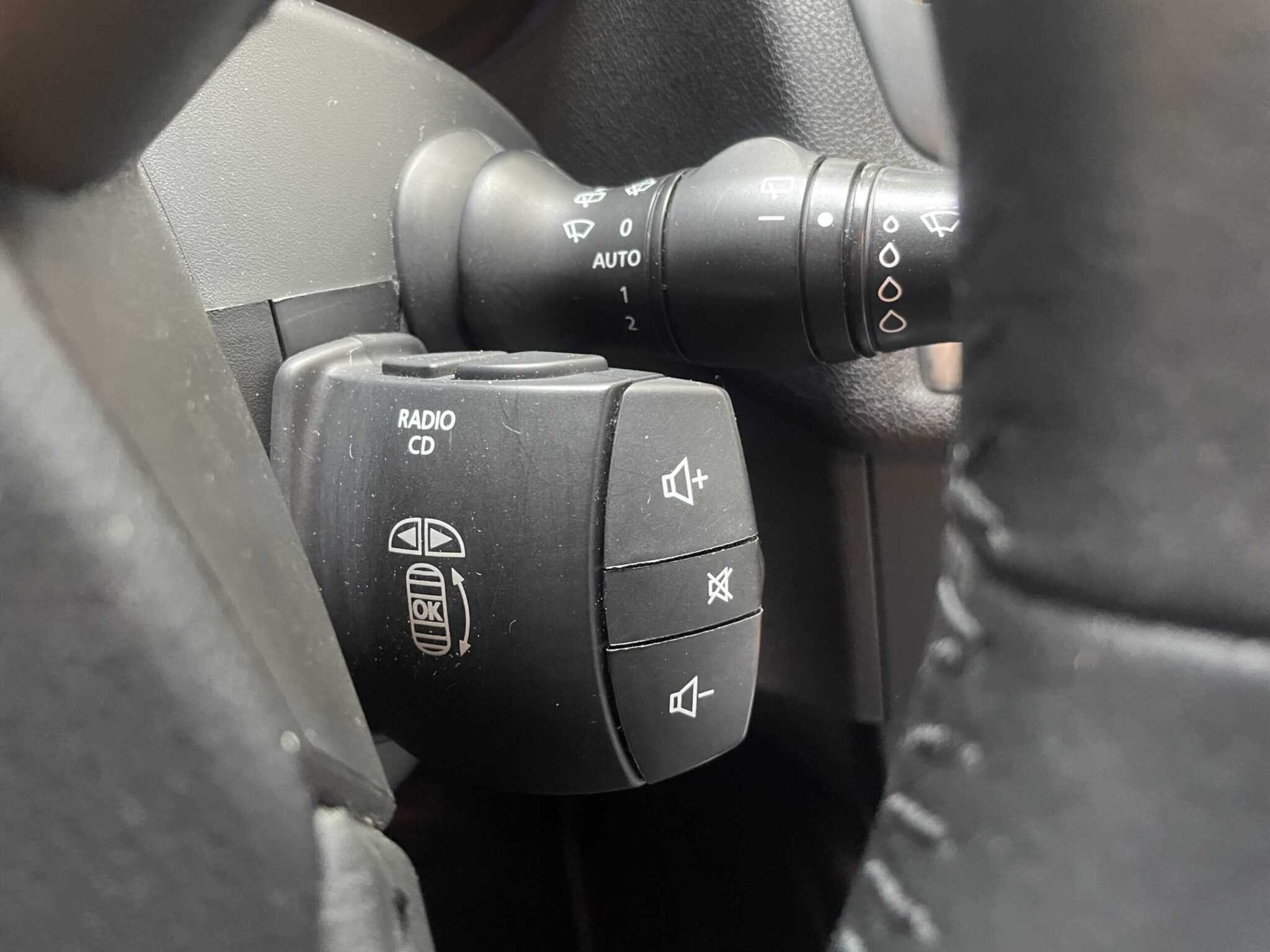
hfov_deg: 67.3
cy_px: 476
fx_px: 954
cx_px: 635
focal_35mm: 26
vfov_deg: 53.1
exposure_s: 1/34
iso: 640
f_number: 1.6
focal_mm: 4.2
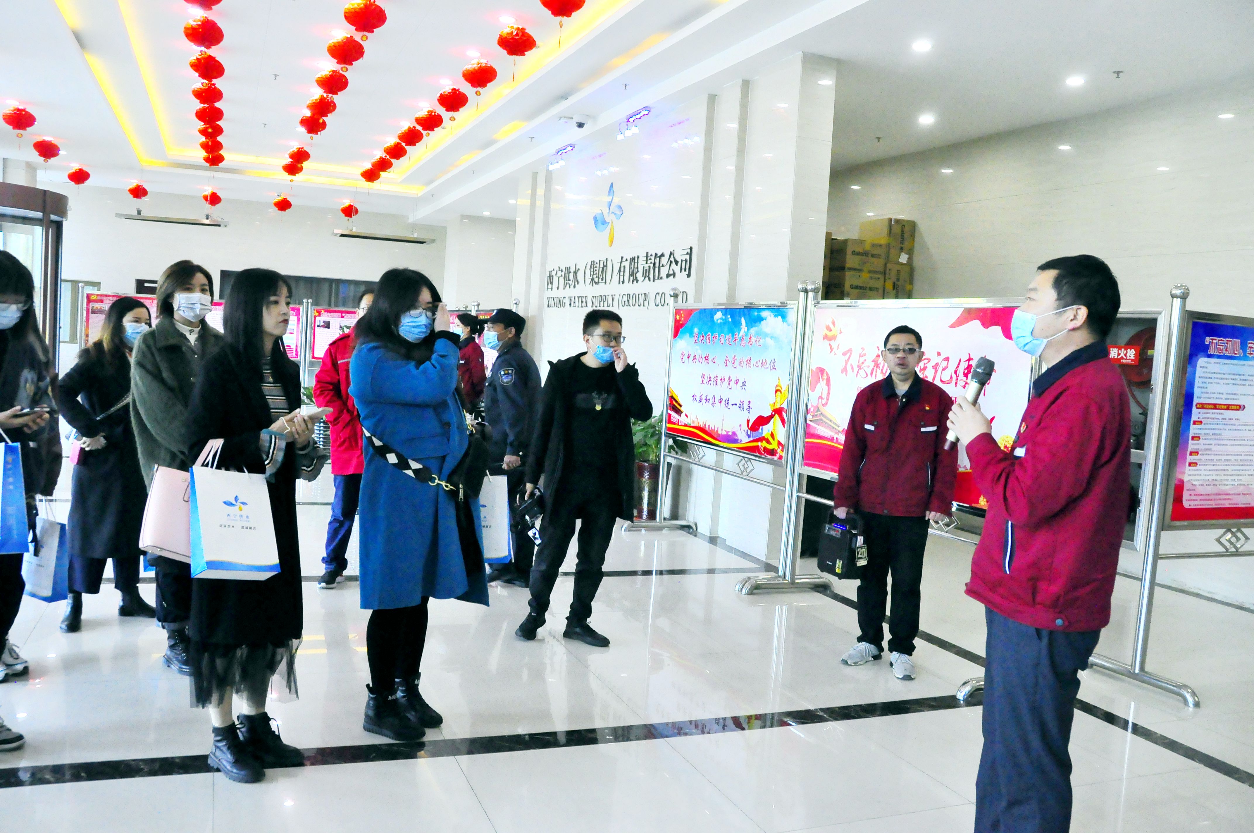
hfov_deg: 67.4
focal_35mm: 27
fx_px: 939
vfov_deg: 47.8
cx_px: 627
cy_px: 416
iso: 2000
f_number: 5.6
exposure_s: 1/200
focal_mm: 18
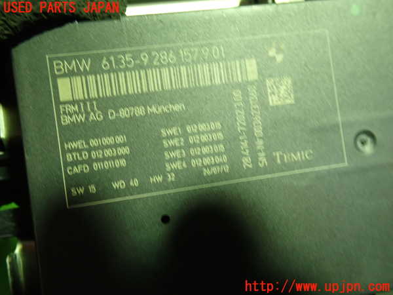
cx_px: 196
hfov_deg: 56.8
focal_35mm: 32
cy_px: 148
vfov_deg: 44.2
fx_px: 363
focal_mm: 5.79
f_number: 2.4
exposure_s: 1/30
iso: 320
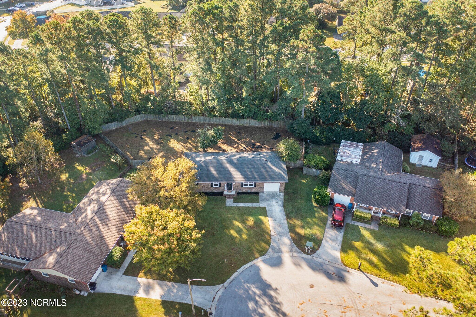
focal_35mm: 28
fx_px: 370
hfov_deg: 65.5
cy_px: 158
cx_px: 238
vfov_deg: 46.4
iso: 100
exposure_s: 1/30
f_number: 2.8
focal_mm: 10.26
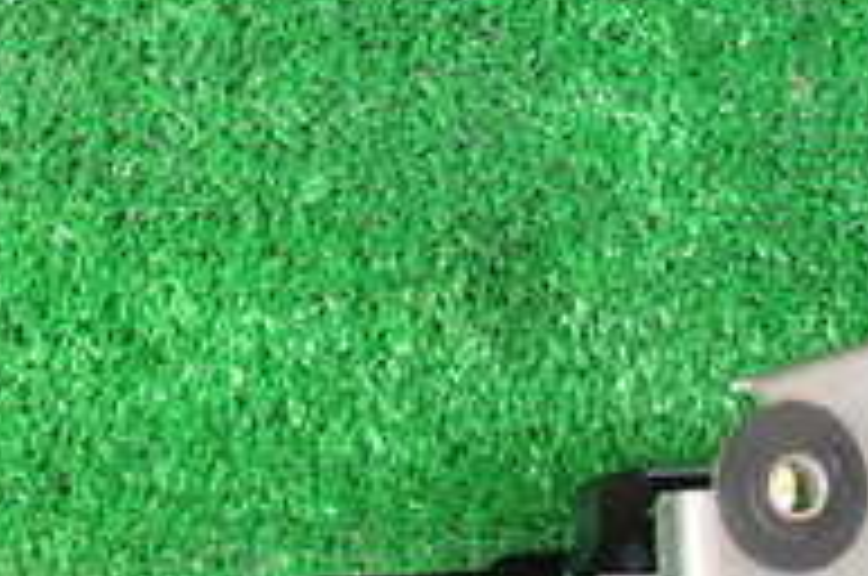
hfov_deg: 24.4
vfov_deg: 15.6
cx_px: 774
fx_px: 1950
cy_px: 837
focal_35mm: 81
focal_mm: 4.5
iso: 160
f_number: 2
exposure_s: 1/60
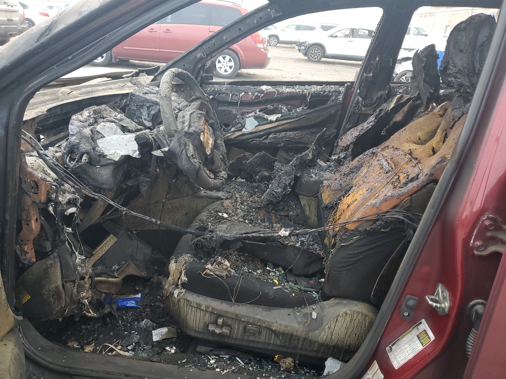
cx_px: 253
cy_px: 190
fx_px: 380
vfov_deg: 53.1
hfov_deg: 67.3
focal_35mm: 26
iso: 69
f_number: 1.5
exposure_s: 1/120
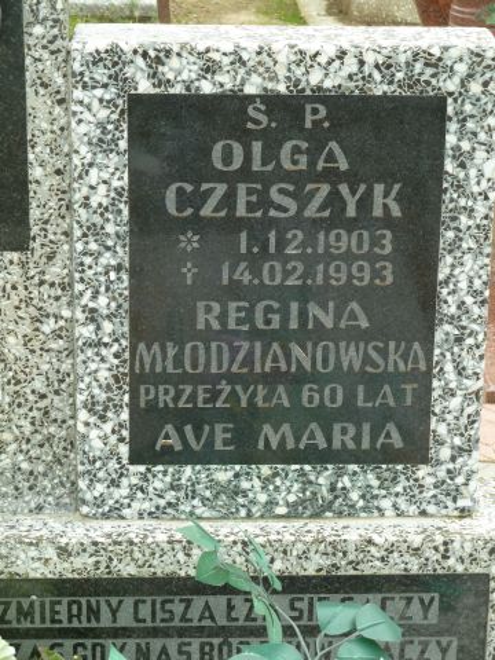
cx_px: 248
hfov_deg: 13.3
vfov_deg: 17.7
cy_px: 330
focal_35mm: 111
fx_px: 2116
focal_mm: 18.2
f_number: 4.4
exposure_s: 1/50
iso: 160
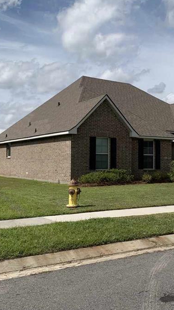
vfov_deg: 47.4
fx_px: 353
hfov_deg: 27.4
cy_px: 151
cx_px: 126
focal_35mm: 43
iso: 25
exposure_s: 1/4098
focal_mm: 4.25
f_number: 1.8
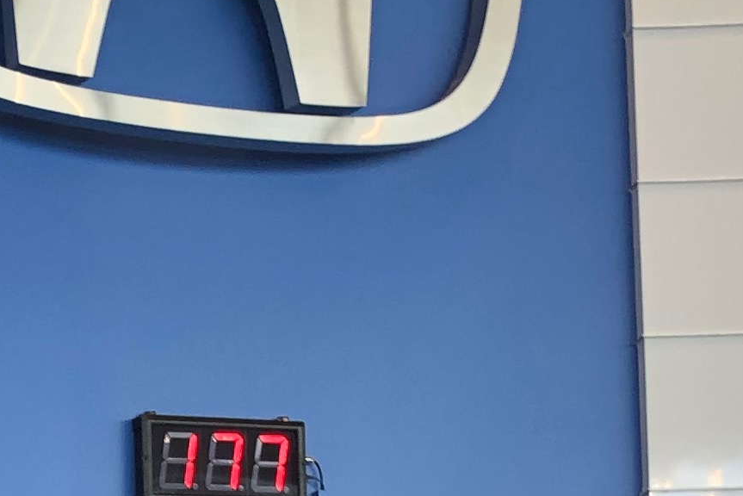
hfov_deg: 14.4
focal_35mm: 136
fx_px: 2808
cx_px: -229
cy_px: 1070
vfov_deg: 9.3
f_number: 1.8
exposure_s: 1/120
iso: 64
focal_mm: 3.99
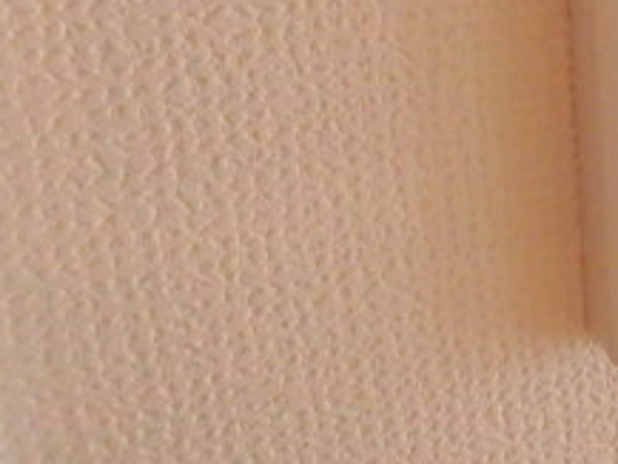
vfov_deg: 23.0
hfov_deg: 24.7
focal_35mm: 62
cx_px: 906
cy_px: 40
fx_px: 1107
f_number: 3.5
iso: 800
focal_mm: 3.7
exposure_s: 1/30
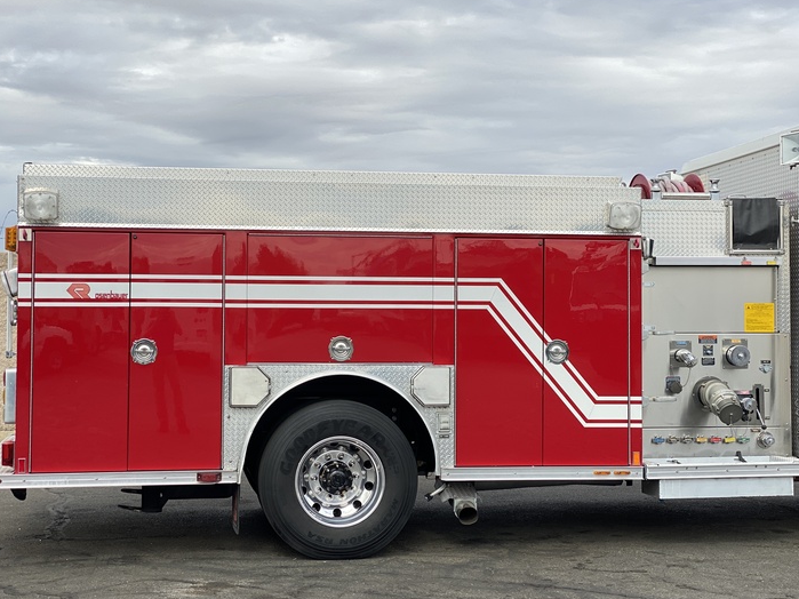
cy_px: 281
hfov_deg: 33.2
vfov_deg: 25.2
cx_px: 369
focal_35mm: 58
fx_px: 1339
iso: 20
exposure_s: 1/705
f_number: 2
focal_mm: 6
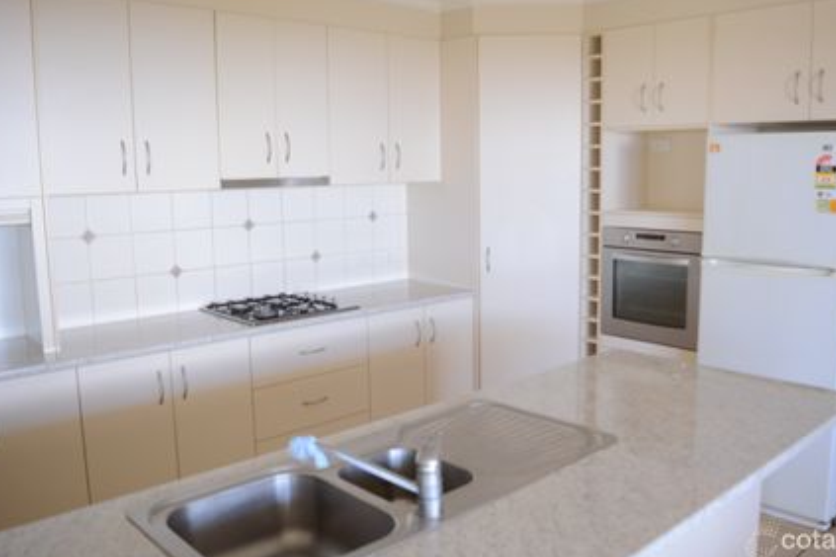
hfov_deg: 61.9
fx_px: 697
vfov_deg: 43.6
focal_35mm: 30
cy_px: 272
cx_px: 441
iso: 720
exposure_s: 1/60
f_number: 4
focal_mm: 18
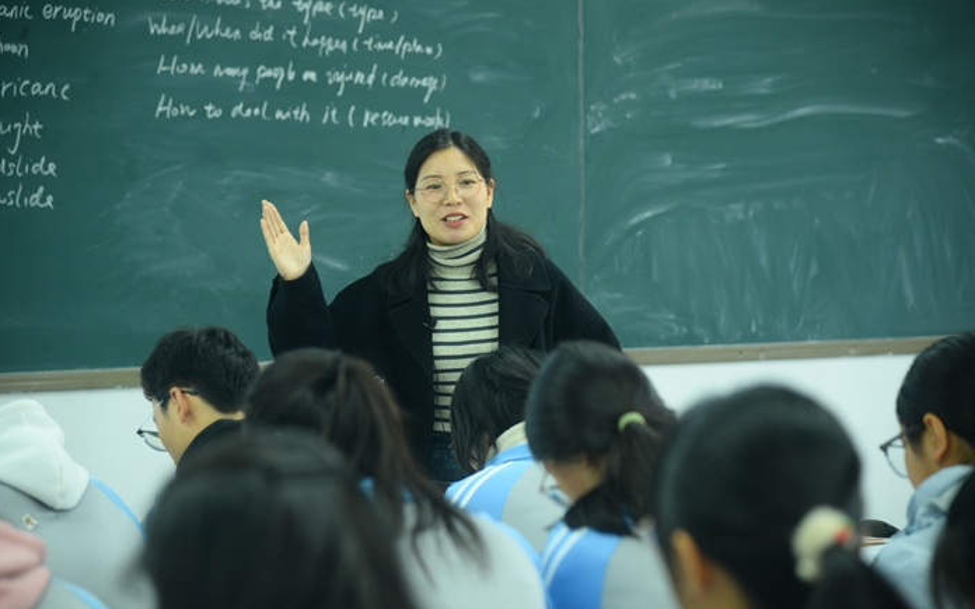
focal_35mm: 123
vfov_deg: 10.7
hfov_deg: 17.0
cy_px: 292
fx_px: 3268
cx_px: 488
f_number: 4
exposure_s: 1/50
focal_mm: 120
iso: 1000
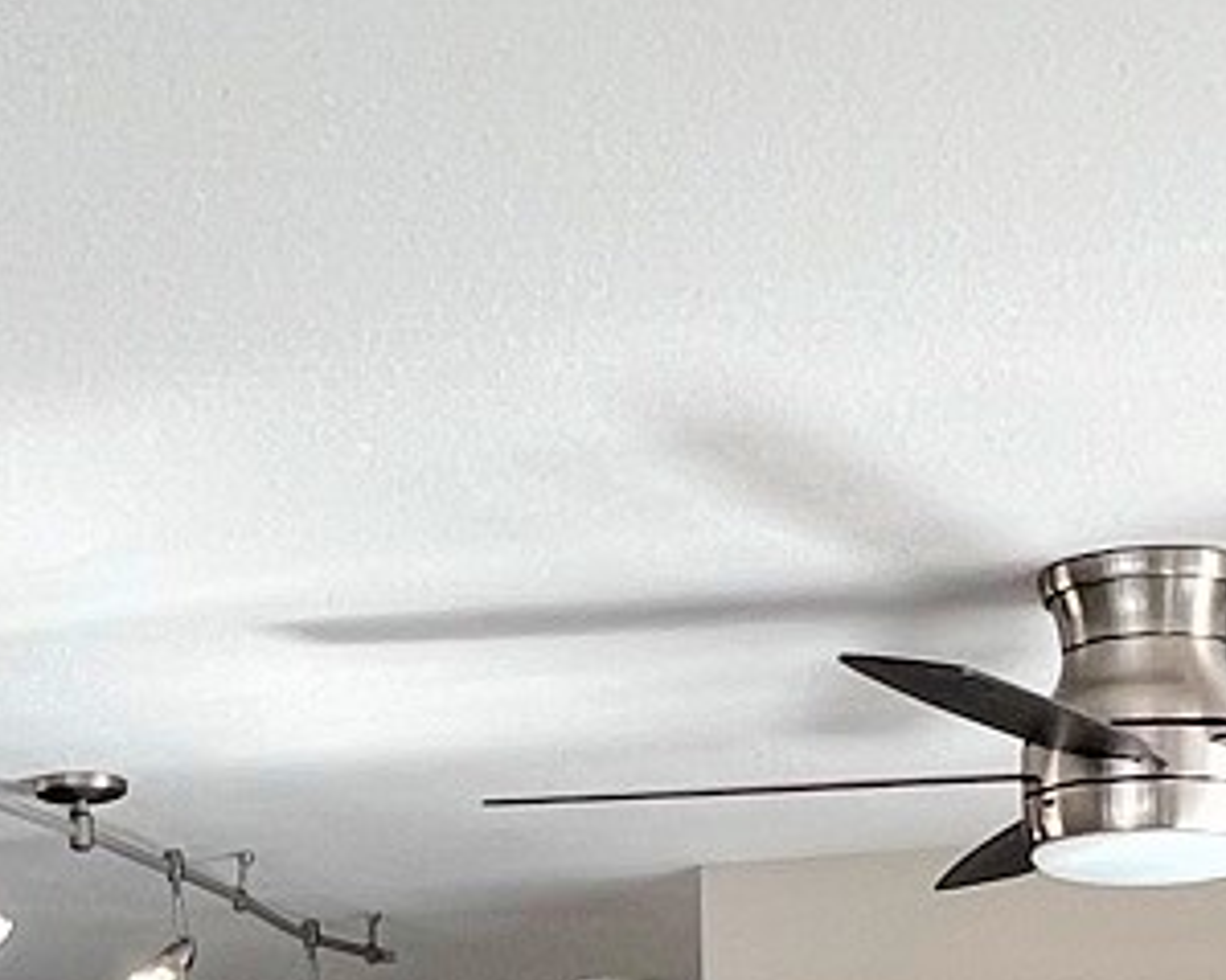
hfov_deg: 21.8
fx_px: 3156
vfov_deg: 17.1
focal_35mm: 87
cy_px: 1074
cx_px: 324
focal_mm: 1.57
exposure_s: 1/123
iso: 32
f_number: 1.8
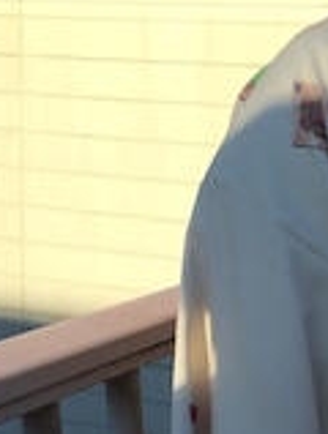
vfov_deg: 20.6
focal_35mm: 91
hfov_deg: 15.4
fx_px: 1145
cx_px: 452
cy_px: 456
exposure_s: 1/1001
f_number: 2.2
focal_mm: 4.15
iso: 32
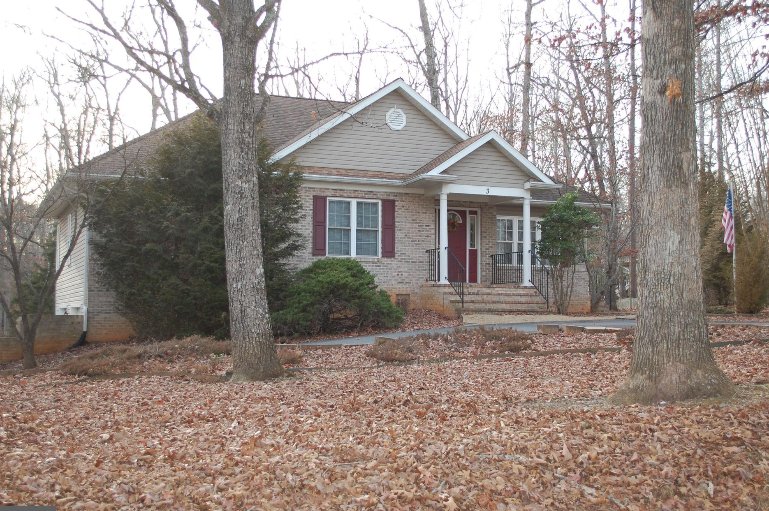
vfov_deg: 29.2
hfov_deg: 42.8
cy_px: 256
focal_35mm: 46
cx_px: 386
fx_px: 982
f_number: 4.5
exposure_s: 1/200
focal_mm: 28
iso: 400
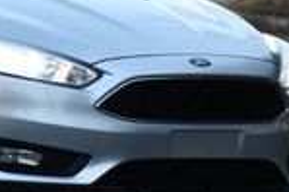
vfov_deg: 2.2
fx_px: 5052
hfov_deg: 3.3
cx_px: -128
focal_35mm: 630
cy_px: -114
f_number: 5
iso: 400
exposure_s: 1/250
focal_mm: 98
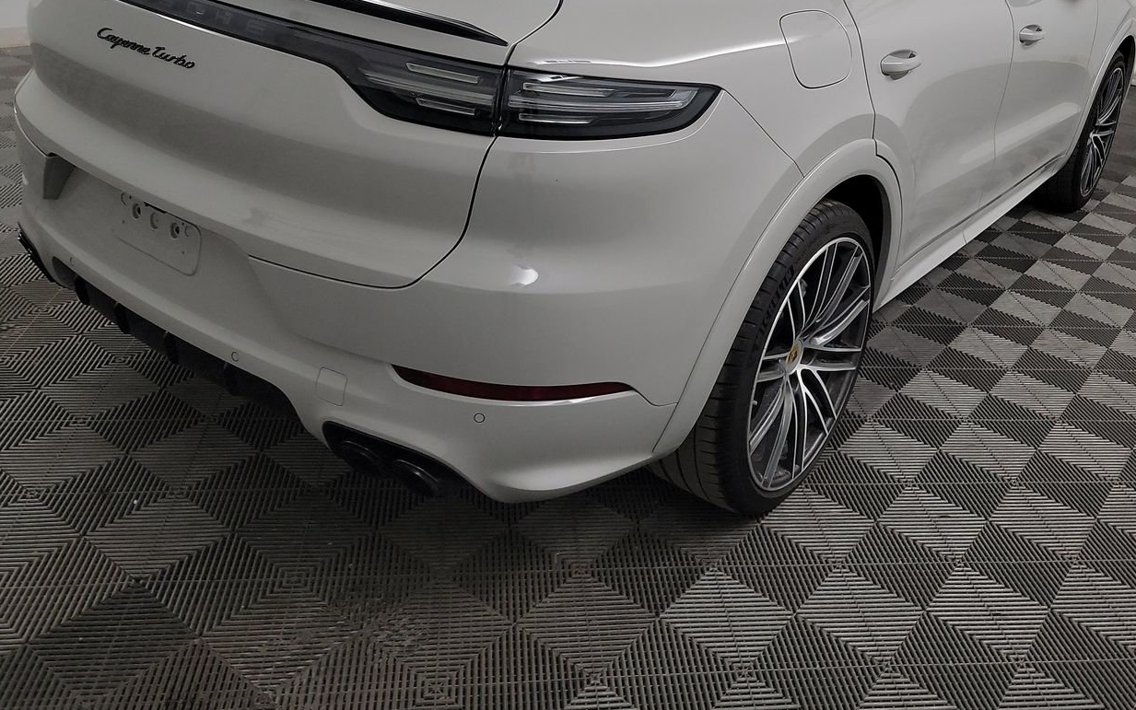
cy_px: 179
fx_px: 1022
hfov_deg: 57.9
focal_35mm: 33
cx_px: 644
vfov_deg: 37.4
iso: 410
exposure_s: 1/59
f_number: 1.8
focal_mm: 6.7
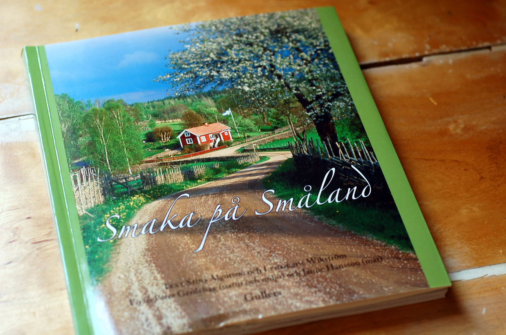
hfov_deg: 27.0
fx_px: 1052
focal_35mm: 75
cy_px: 168
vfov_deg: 18.1
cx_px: 253
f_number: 3.2
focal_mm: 50
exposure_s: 1/50
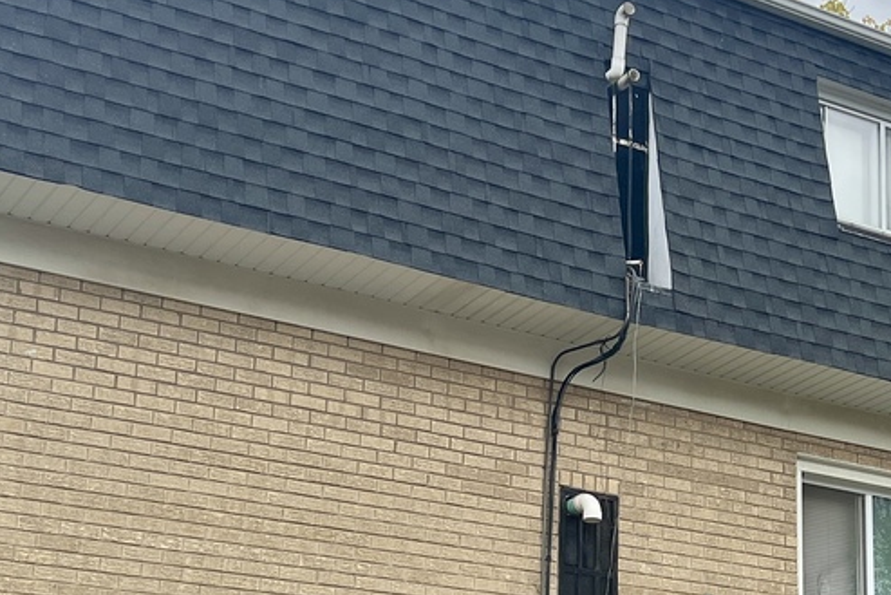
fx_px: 1956
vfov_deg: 17.1
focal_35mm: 79
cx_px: 730
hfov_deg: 25.2
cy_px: 515
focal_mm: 5.7
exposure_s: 1/840
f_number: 1.5
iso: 50
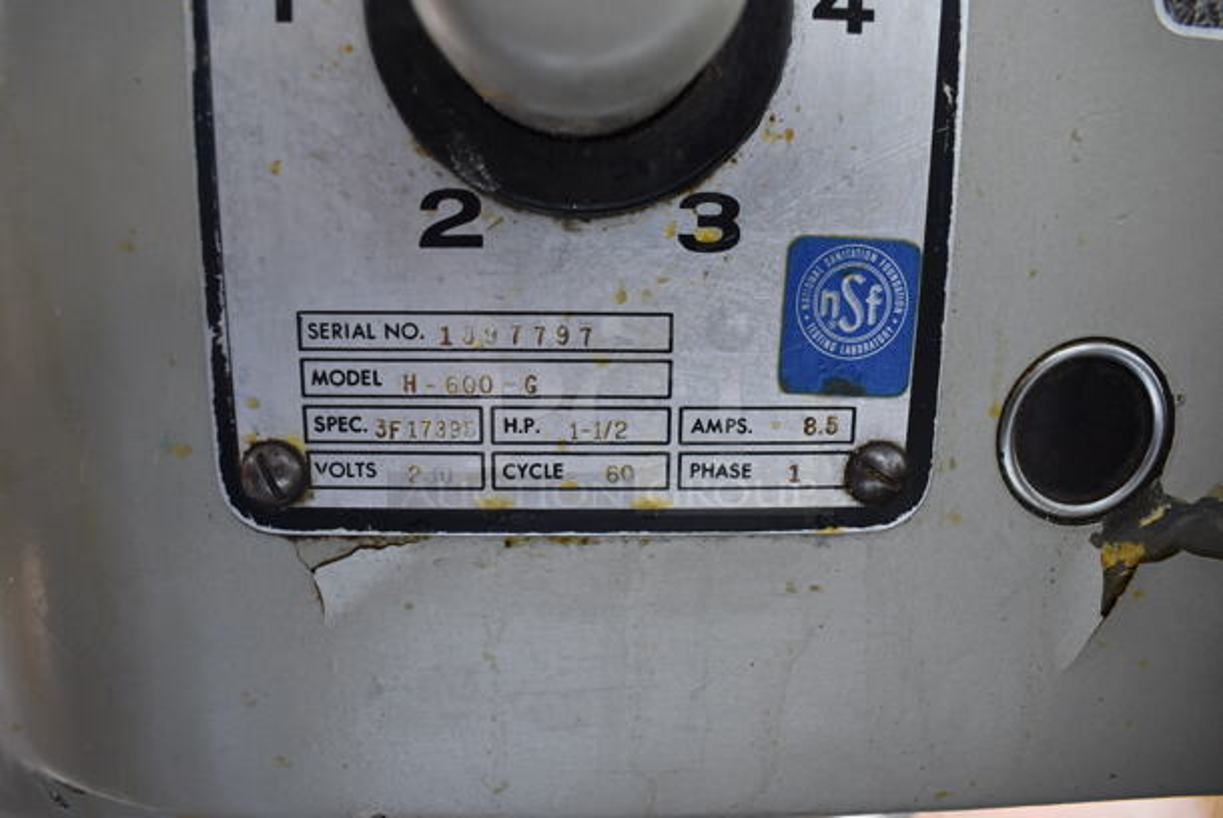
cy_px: 409
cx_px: 612
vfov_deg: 48.0
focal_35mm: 27
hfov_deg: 67.3
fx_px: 918
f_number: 5.6
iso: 800
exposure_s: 1/60
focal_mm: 18
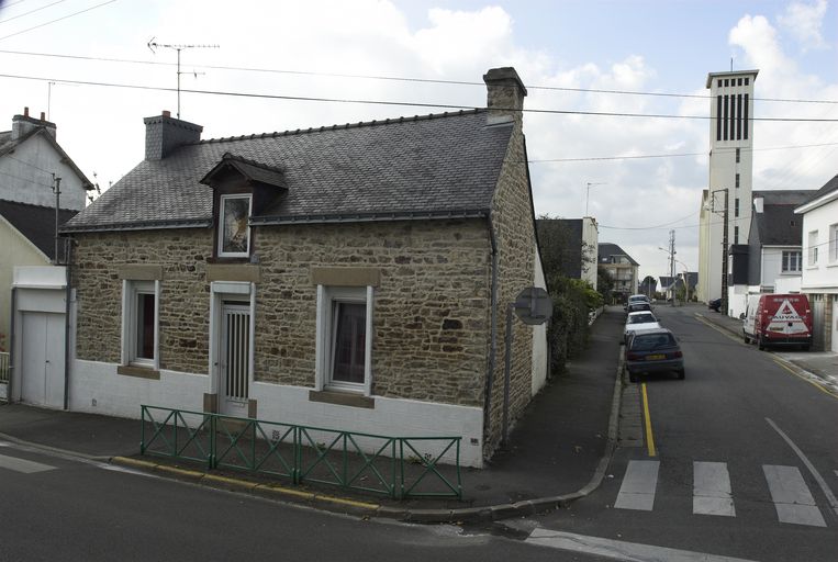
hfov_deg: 64.5
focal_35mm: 28
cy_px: 281
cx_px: 419
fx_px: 665
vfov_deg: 45.9
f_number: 11
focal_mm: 19
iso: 100
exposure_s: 1/60
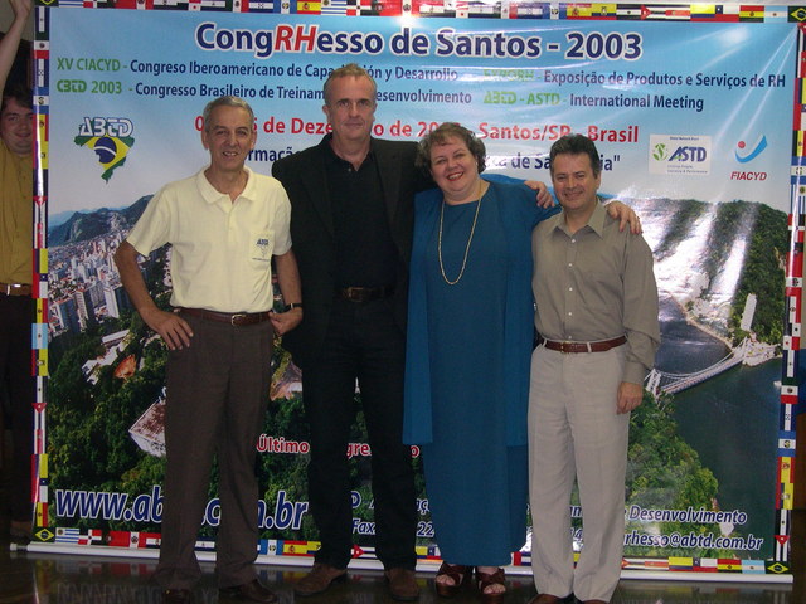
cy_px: 302
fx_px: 1444
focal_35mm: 62
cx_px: 403
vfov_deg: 23.7
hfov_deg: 31.2
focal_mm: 13.2
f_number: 3.5
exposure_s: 1/60
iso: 400
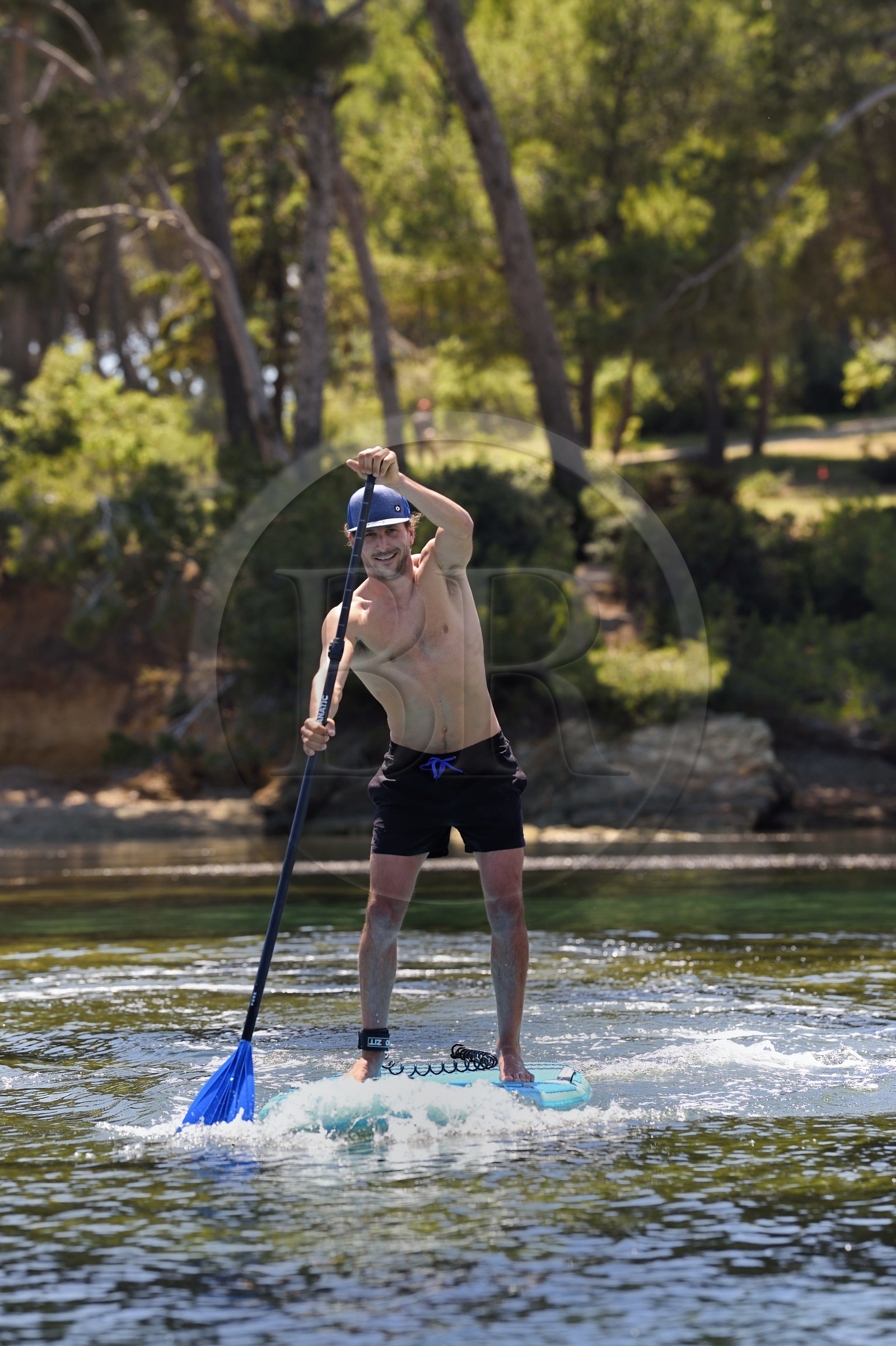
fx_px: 7475
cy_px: 673
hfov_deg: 6.9
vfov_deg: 10.3
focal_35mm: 200
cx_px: 448
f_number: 5.6
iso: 200
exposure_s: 1/640
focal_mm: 200
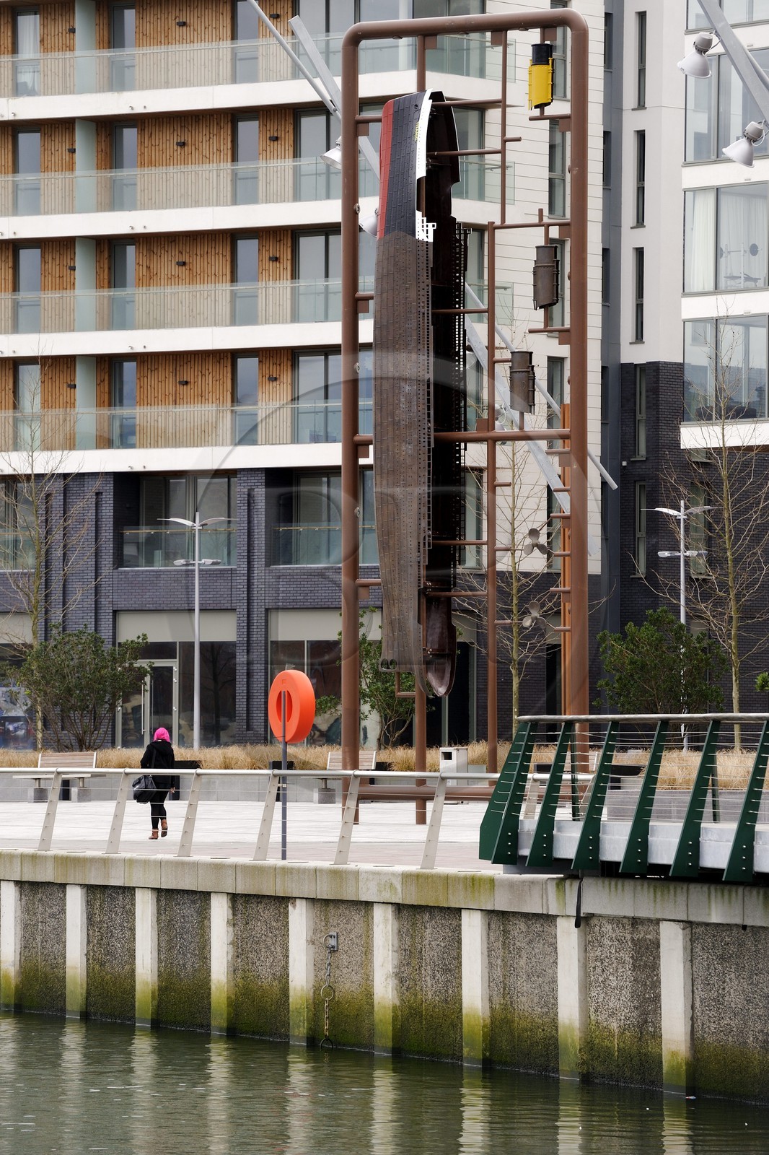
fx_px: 5449
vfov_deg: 12.1
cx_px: 384
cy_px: 578
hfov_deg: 8.1
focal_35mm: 170
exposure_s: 1/250
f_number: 6.3
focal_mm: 170
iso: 400
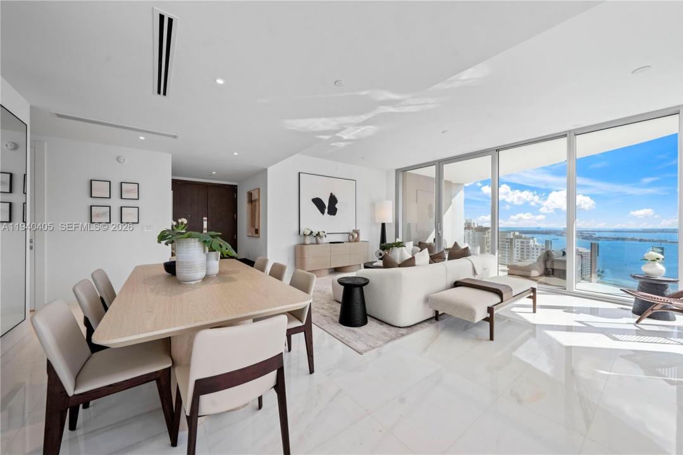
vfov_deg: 85.4
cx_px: 342
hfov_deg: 108.3
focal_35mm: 13
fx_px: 247
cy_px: 228
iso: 320
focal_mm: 13
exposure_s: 1/50
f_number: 8
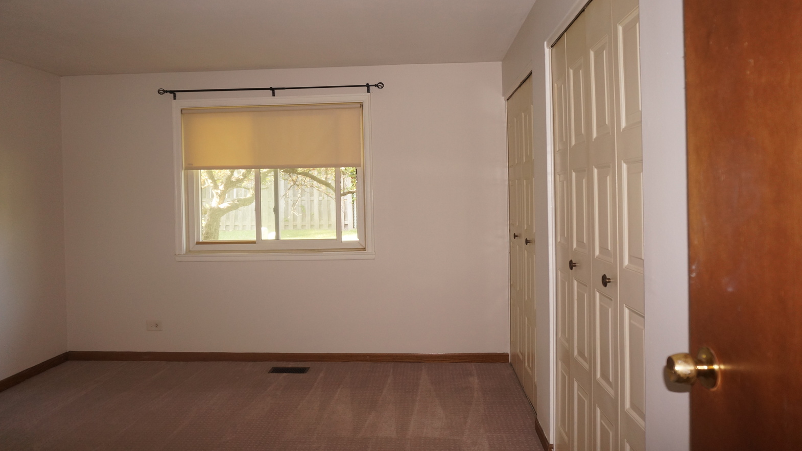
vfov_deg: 44.3
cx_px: 403
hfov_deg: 71.9
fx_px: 553
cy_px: 200
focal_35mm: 26
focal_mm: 16
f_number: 4
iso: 500
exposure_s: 1/60
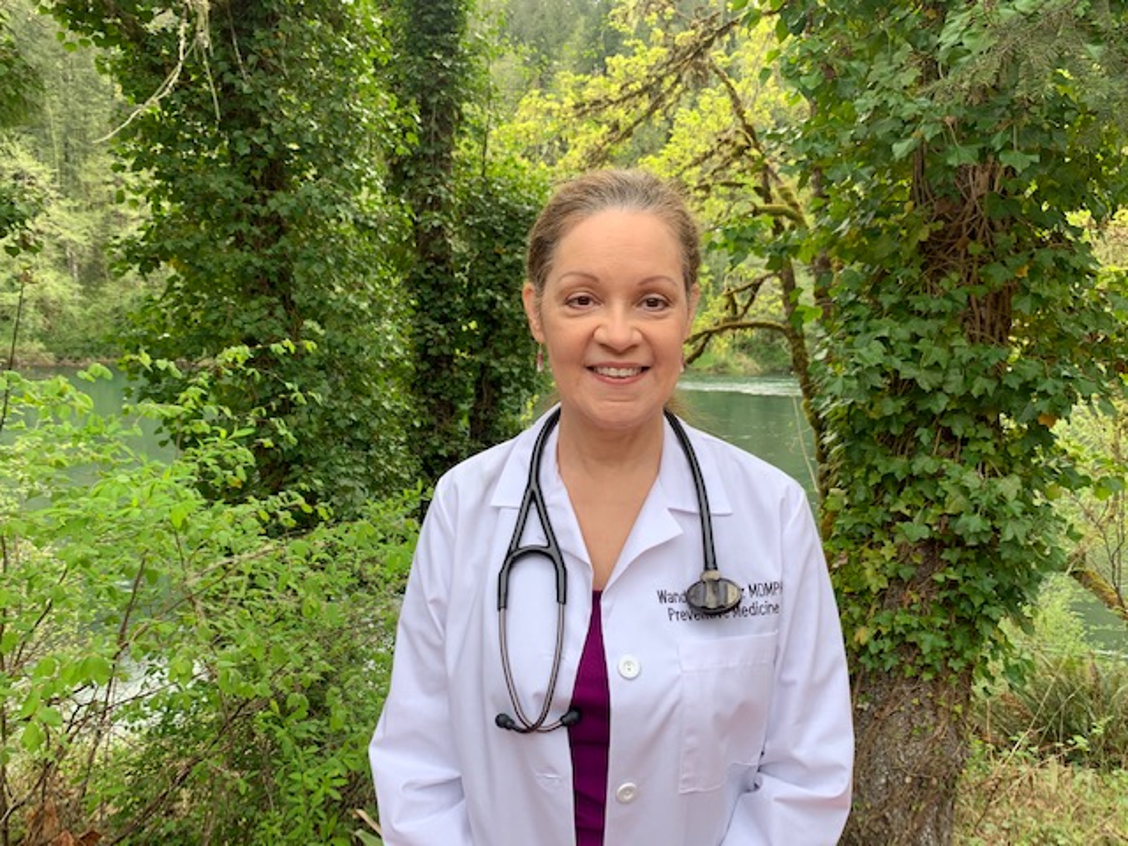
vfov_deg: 53.1
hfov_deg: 67.3
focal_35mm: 26
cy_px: 423
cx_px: 564
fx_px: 847
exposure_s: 1/391
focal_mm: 4.25
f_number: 1.8
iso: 25
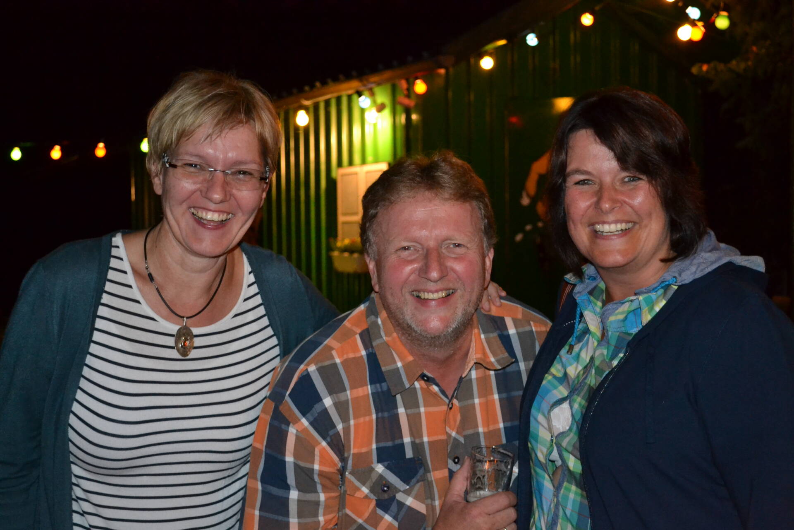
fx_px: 1191
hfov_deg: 36.9
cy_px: 265
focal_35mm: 54
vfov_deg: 25.1
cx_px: 397
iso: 3200
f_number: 5
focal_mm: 36
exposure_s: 1/60
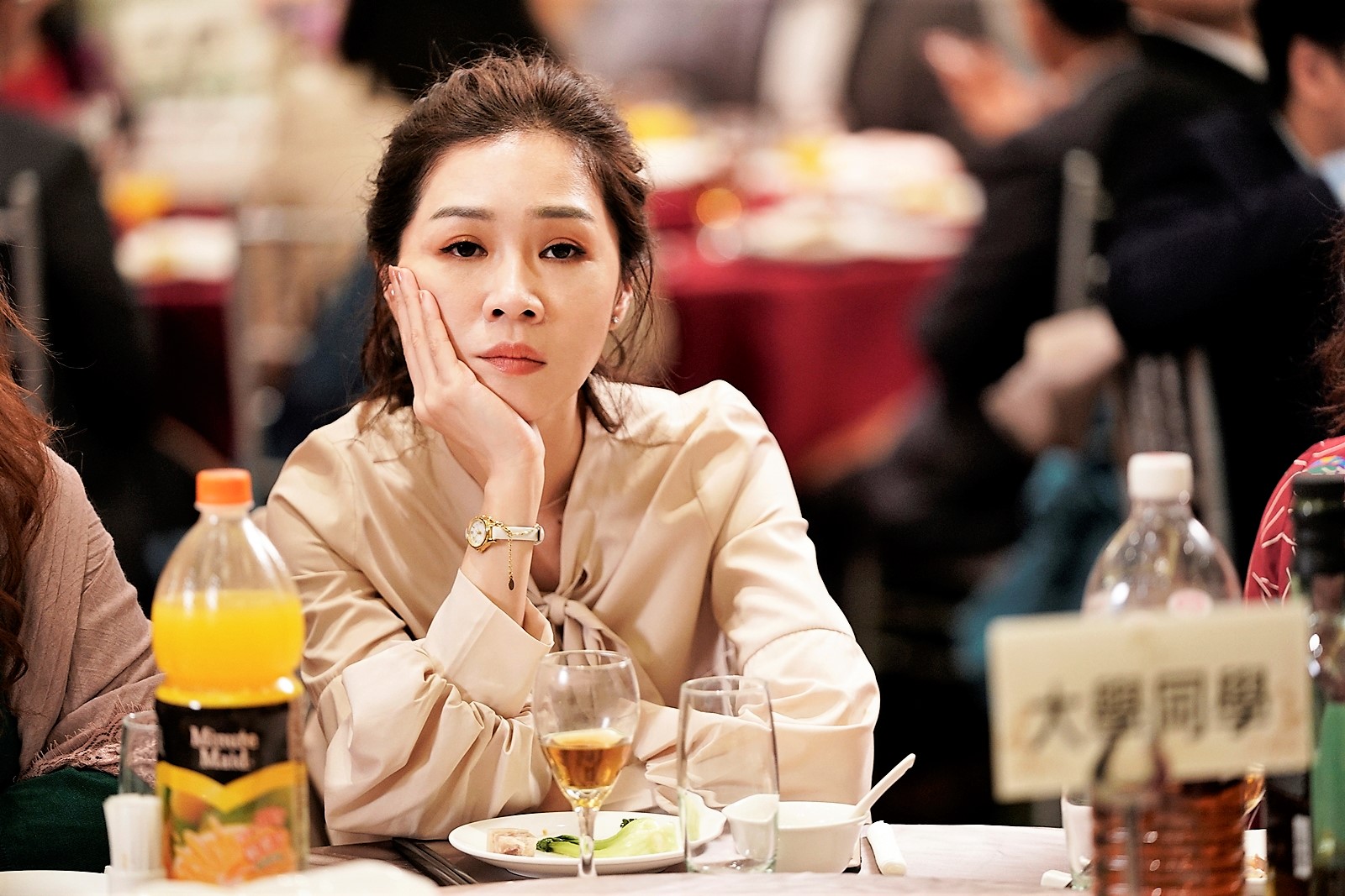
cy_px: 448
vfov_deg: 7.9
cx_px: 672
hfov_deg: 11.9
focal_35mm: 173
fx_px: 6464
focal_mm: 173
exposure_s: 1/125
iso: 1000
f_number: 2.8
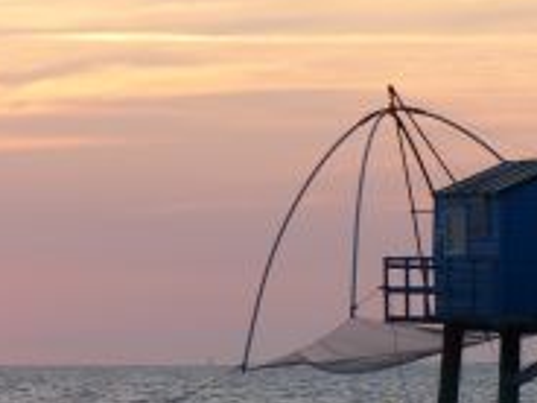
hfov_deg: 6.7
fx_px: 4592
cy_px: 504
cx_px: 155
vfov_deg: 5.0
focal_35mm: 296
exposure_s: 1/125
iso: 100
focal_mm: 19.6
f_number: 3.5
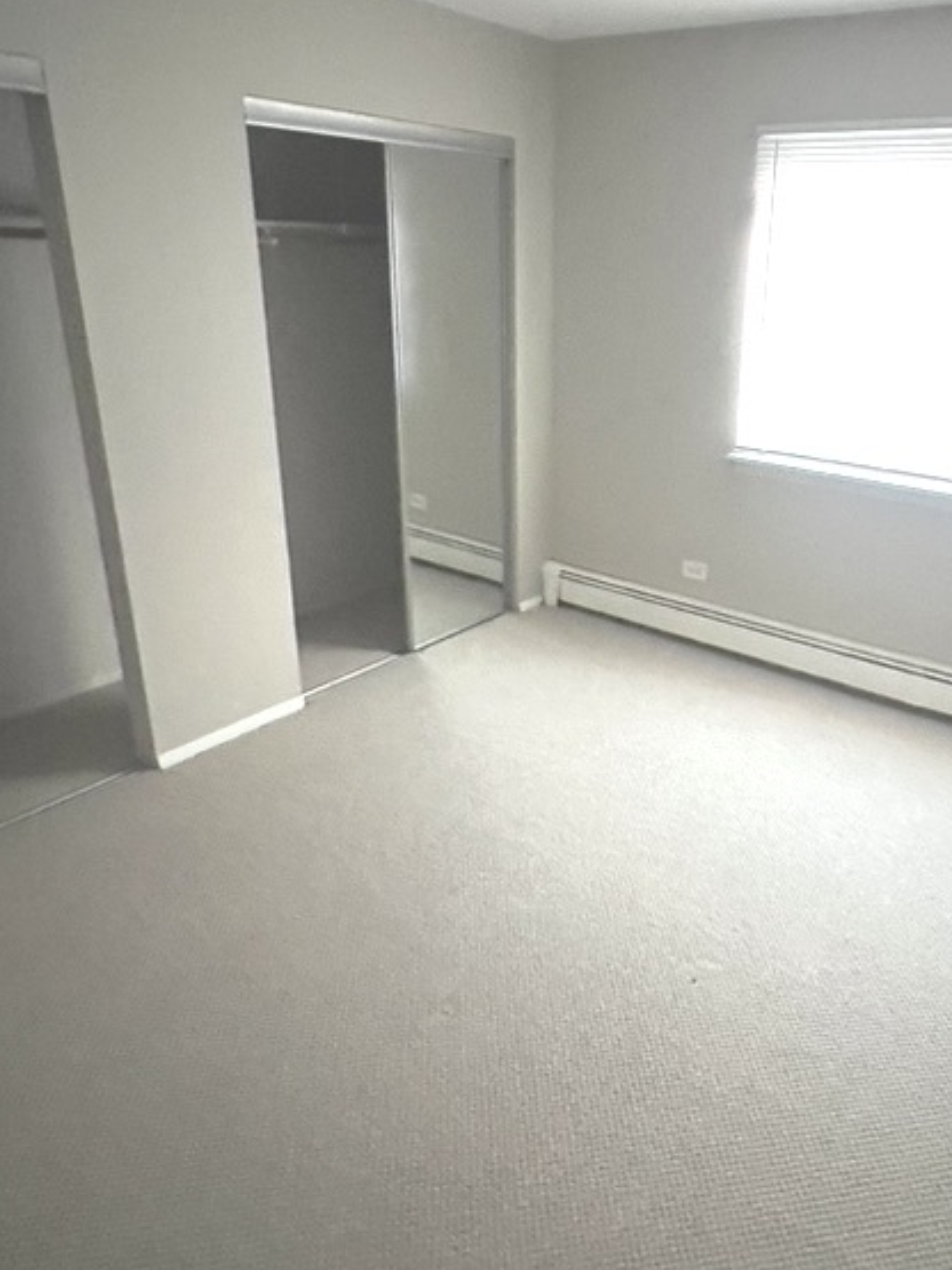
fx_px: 880
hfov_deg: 55.5
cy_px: 593
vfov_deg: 71.5
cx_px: 641
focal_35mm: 24
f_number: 1.8
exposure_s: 1/40
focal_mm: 1.57
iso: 800
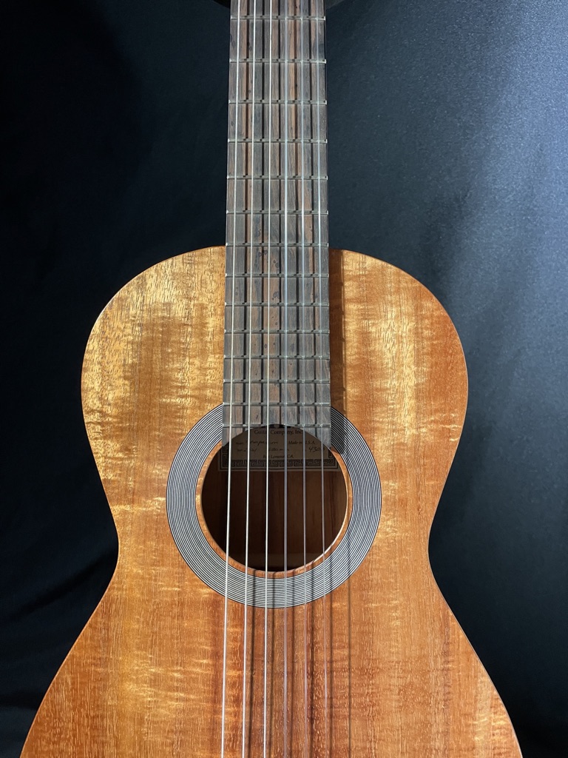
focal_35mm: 26
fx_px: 569
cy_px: 379
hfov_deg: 53.1
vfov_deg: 67.3
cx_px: 284
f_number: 1.6
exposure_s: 1/60
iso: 250
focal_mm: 4.2
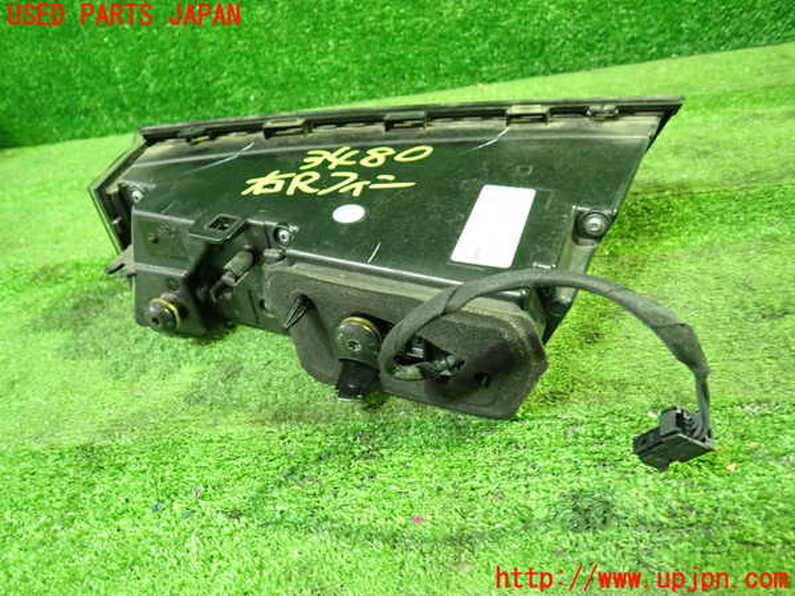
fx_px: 574
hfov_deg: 69.4
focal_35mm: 25
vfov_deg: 54.9
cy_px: 298
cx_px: 398
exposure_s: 1/20
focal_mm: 4.5
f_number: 2
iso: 800
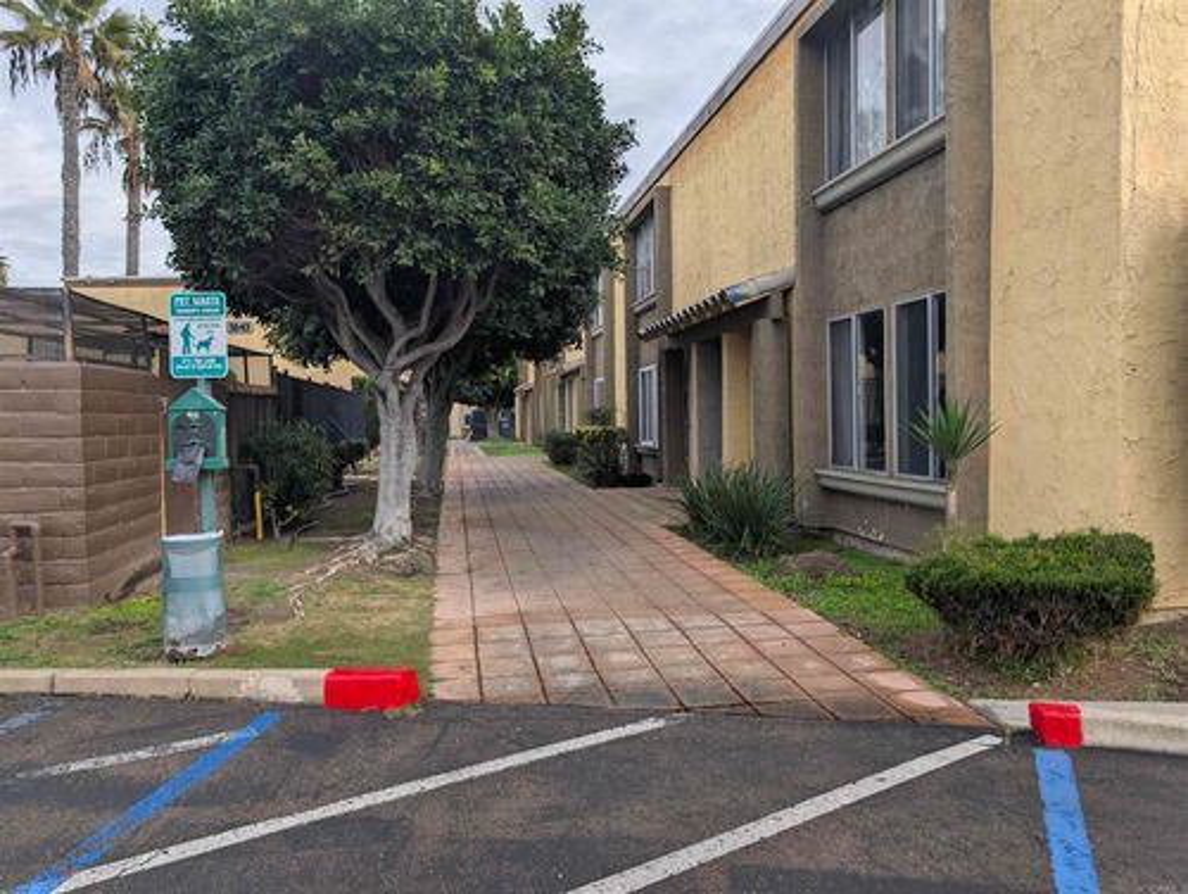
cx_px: 594
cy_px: 447
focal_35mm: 24
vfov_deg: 56.9
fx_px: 824
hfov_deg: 71.5
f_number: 1.68
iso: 22
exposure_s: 1/598
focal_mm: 6.9
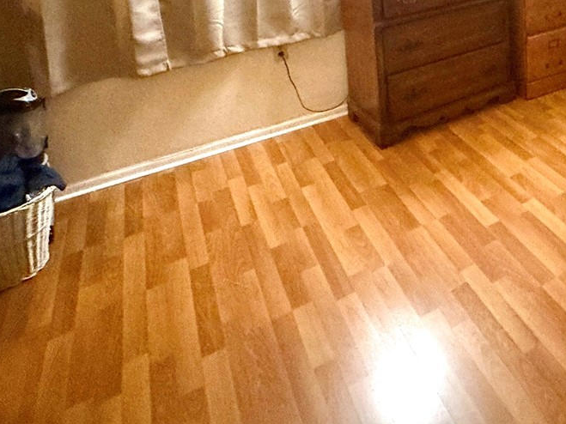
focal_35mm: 34
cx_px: 506
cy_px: -63
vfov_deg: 34.8
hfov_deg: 48.5
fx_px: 556
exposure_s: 1/60
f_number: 2.2
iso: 320
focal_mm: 2.22
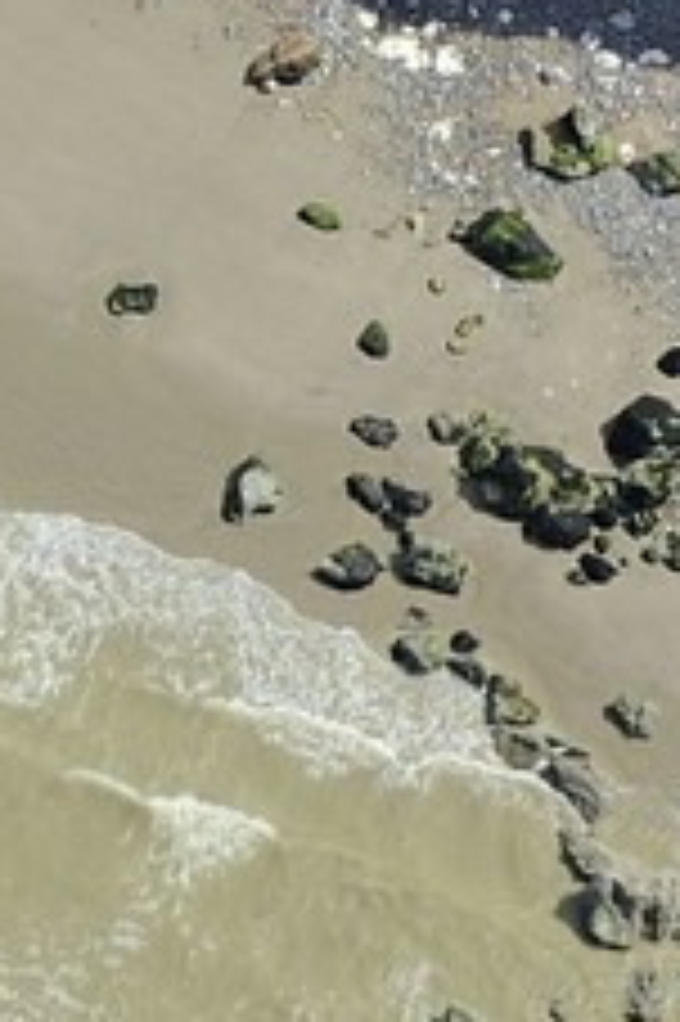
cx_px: -716
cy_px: -2003
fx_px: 14017
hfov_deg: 2.8
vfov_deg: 4.0
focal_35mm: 494
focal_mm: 70
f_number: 7.1
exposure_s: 1/1000
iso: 400
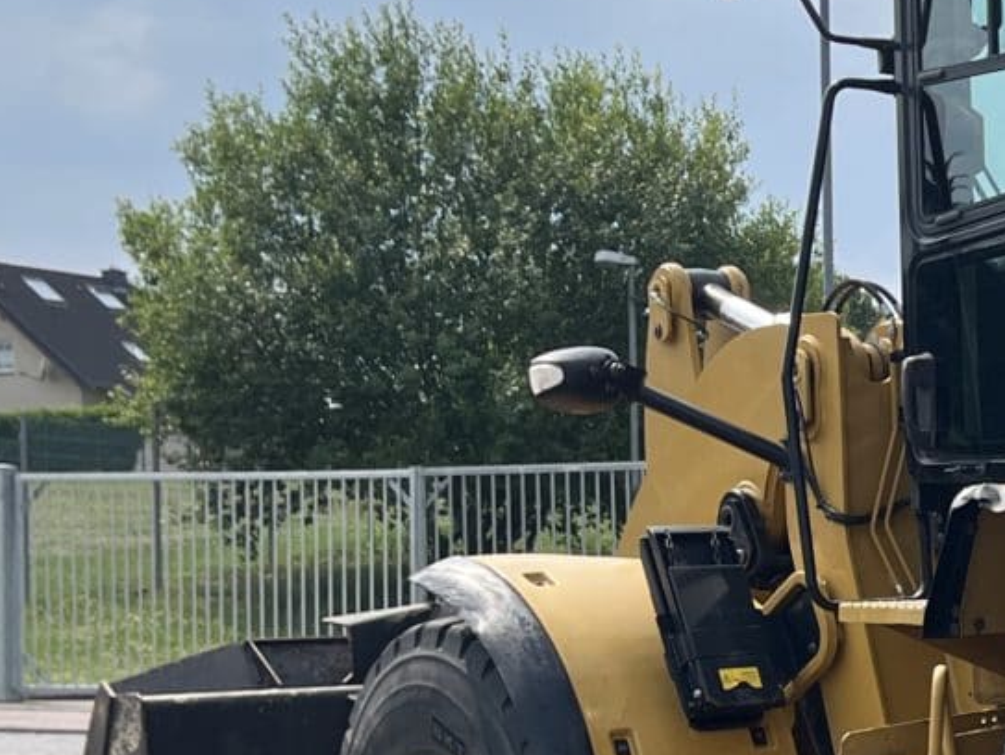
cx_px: 1590
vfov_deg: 15.0
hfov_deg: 17.6
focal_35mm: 98
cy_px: 624
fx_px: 2847
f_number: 1.6
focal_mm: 5.1
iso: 50
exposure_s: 1/2967
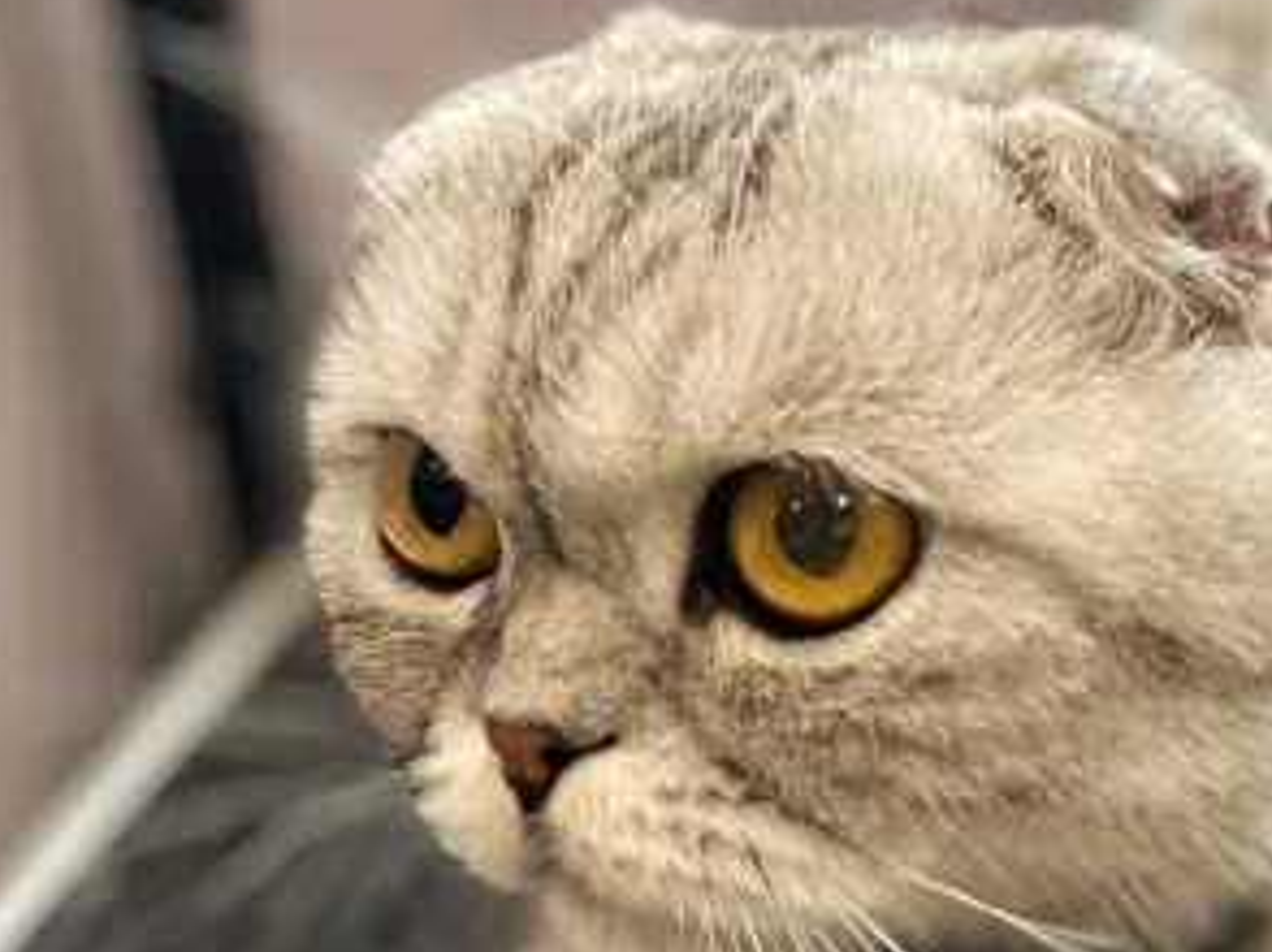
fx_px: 2497
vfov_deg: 21.6
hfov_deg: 24.9
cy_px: 415
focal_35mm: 68
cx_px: 1635
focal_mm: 5.1
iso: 64
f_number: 1.6
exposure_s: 1/107
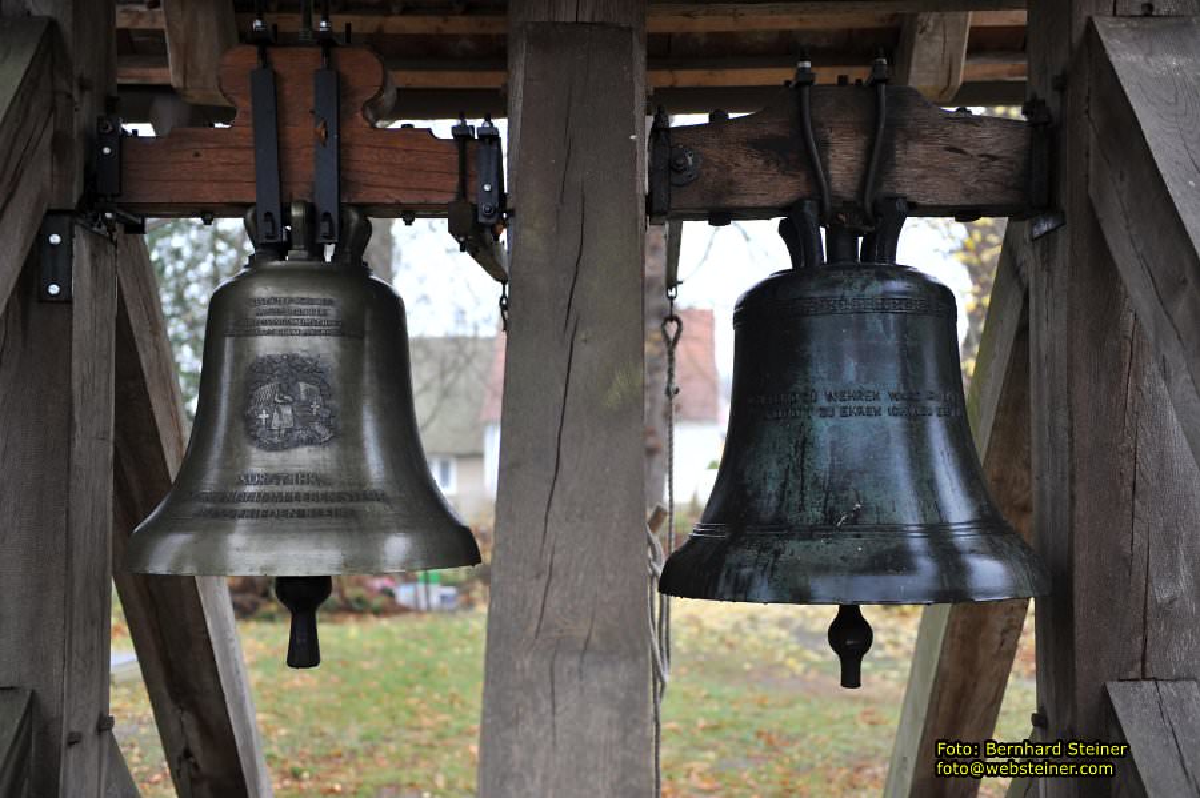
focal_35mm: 44
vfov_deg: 30.5
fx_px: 1466
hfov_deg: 44.5
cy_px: 399
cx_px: 600
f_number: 2.8
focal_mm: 44
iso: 400
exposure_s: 1/100
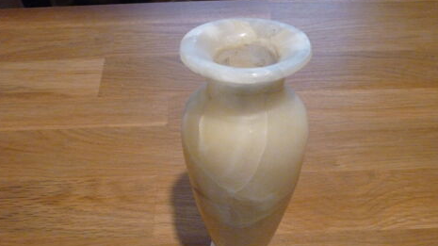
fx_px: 418
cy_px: 165
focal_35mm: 36
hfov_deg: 55.3
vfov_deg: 32.5
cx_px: 219
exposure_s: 1/25
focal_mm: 5.6
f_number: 3
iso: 800
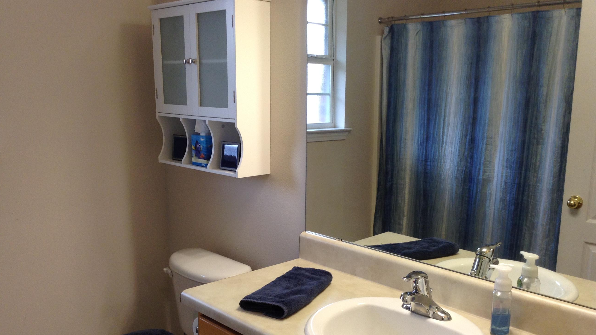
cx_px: 297
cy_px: 197
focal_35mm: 36
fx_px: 569
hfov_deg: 55.3
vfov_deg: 32.8
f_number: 2.4
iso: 50
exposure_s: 1/24
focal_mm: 3.3
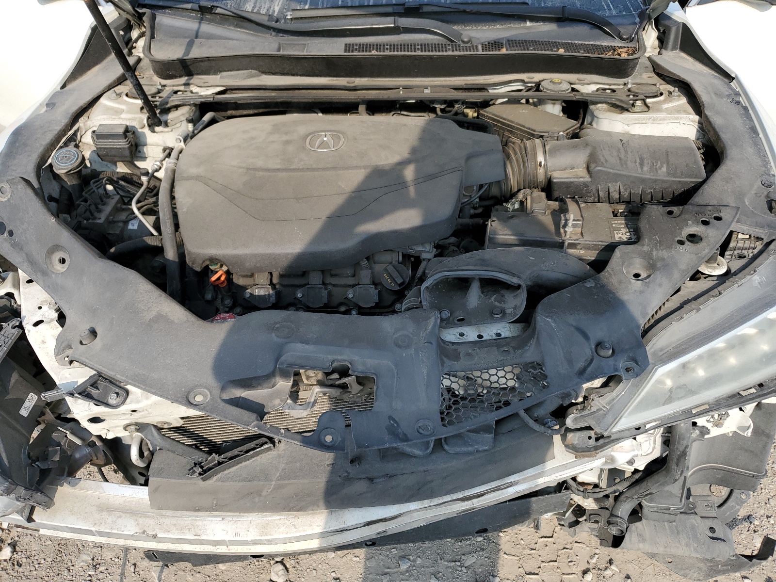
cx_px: 388
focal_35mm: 26
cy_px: 291
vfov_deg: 53.1
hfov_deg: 67.3
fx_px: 583
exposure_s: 1/2000
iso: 50
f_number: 1.5
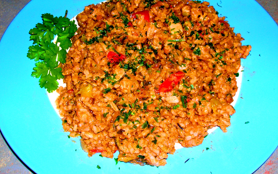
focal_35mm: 49
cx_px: 139
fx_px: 371
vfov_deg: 26.3
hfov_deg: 41.1
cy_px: 73
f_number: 5.4
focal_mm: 7.7
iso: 50
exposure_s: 1/60.1
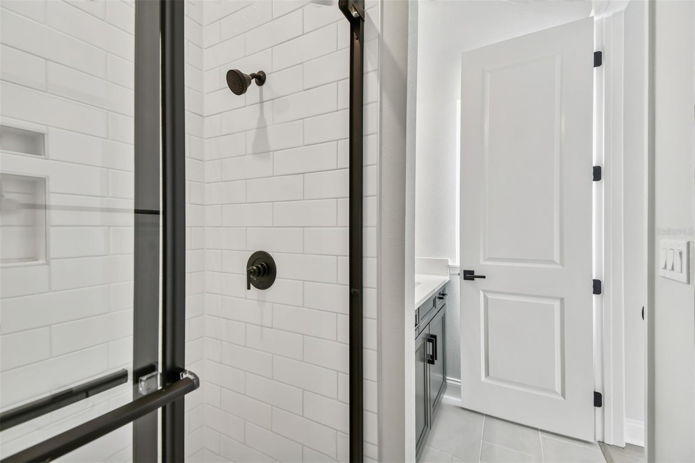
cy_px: 232
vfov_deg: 77.3
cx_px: 348
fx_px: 290
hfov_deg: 100.4
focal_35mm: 15
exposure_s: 1/20
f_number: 6.3
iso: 100
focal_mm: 10
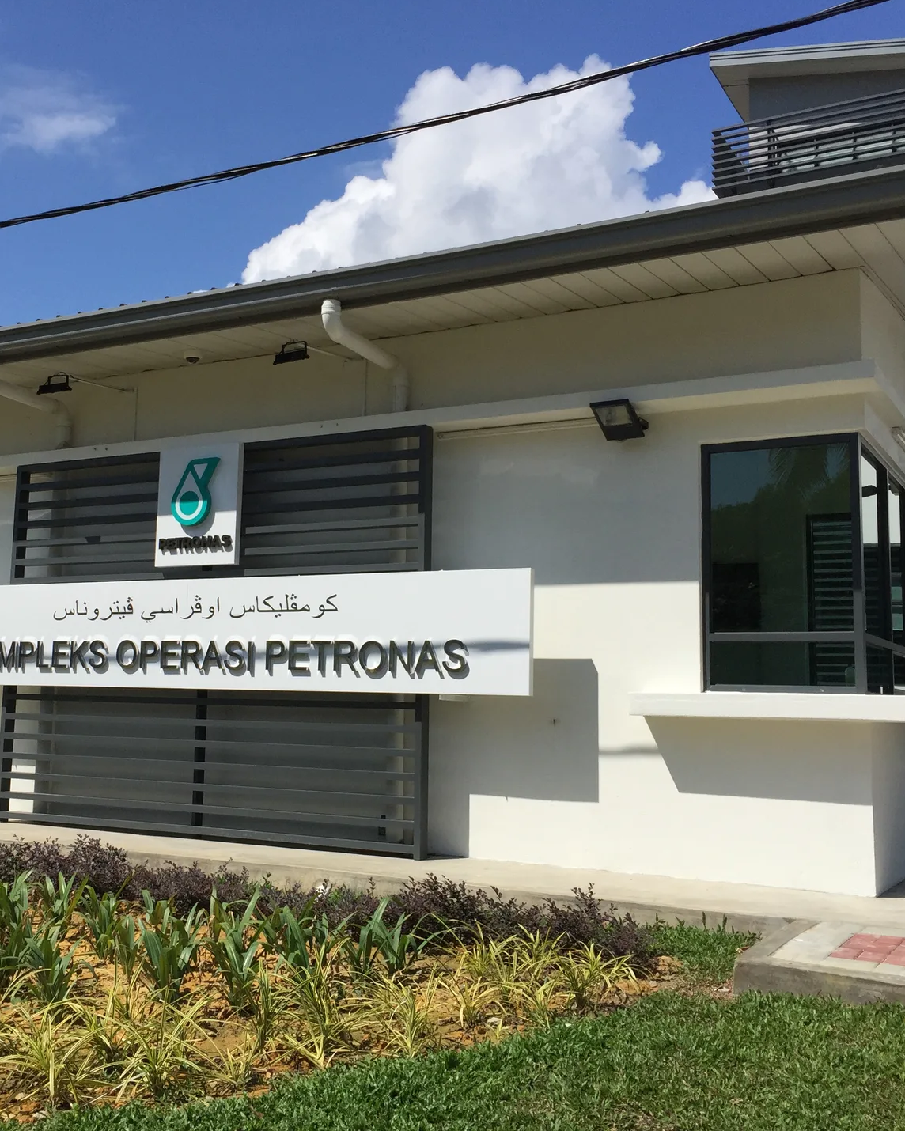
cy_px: 562
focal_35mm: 38
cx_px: 342
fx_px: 1272
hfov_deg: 38.9
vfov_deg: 47.9
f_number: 2.2
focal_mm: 4.15
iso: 32
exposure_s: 1/4950
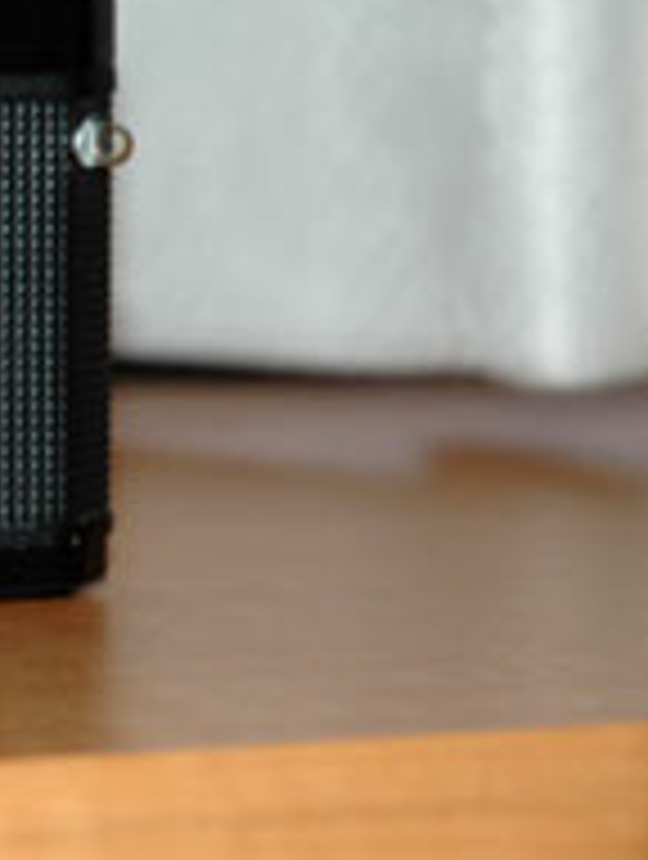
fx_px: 6294
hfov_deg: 5.8
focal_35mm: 253
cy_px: 182
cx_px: -400
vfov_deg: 7.8
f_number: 4.5
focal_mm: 70
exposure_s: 1/60
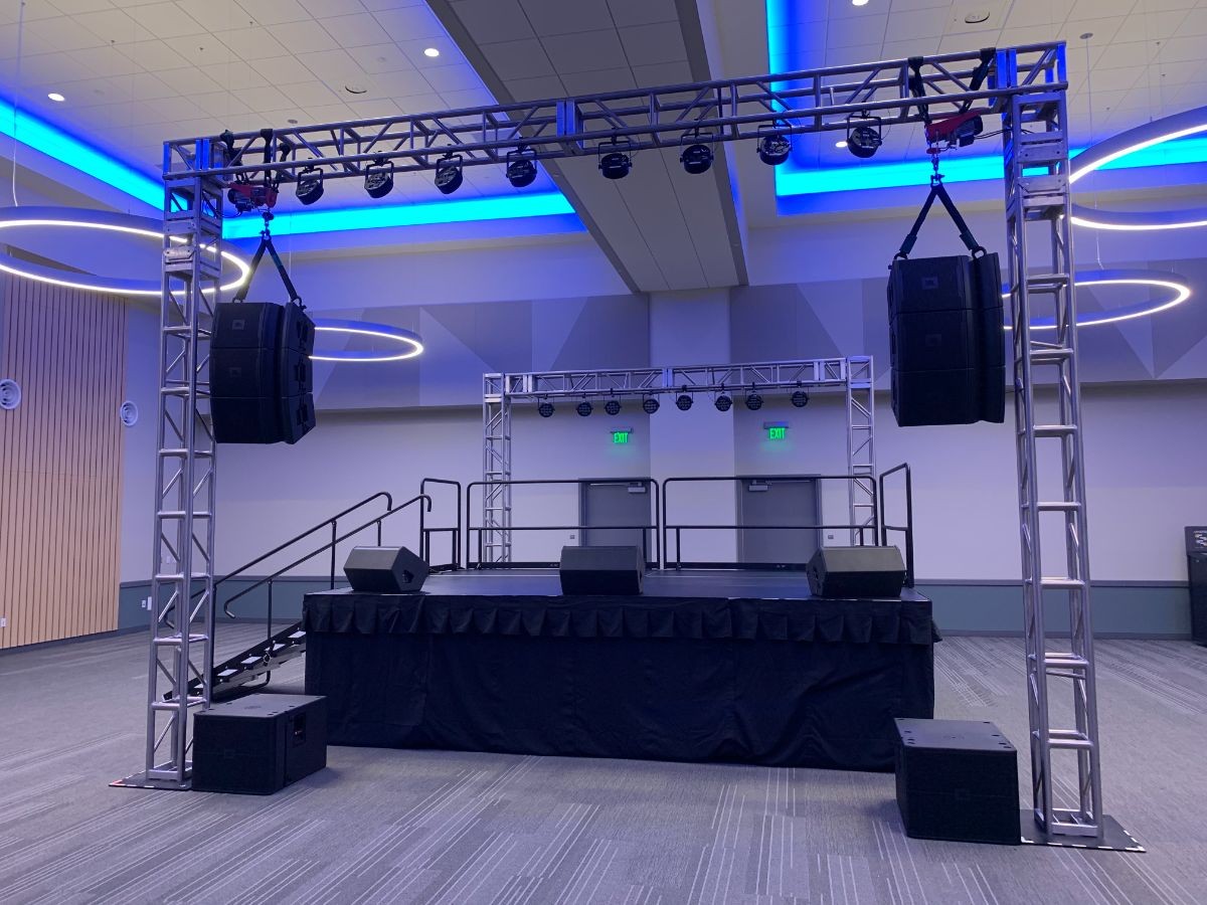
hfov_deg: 67.3
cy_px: 452
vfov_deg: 53.1
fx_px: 907
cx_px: 604
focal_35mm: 26
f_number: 1.8
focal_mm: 4.25
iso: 100
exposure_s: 1/96
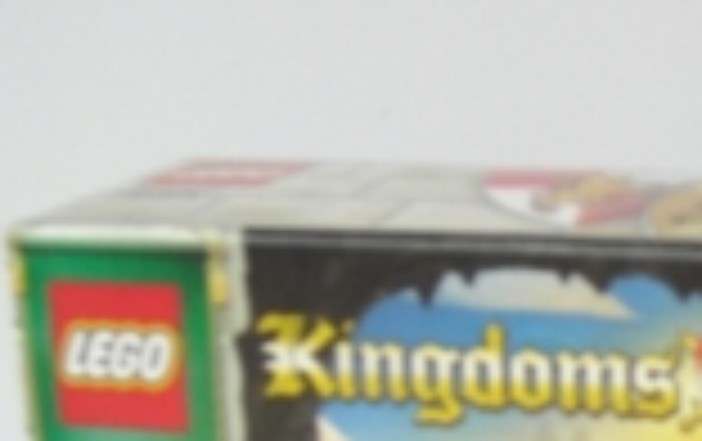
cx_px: 819
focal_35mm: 149
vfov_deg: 8.6
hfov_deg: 13.7
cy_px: 652
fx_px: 2855
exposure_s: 1/4
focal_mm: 7.92
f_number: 3.2
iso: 135
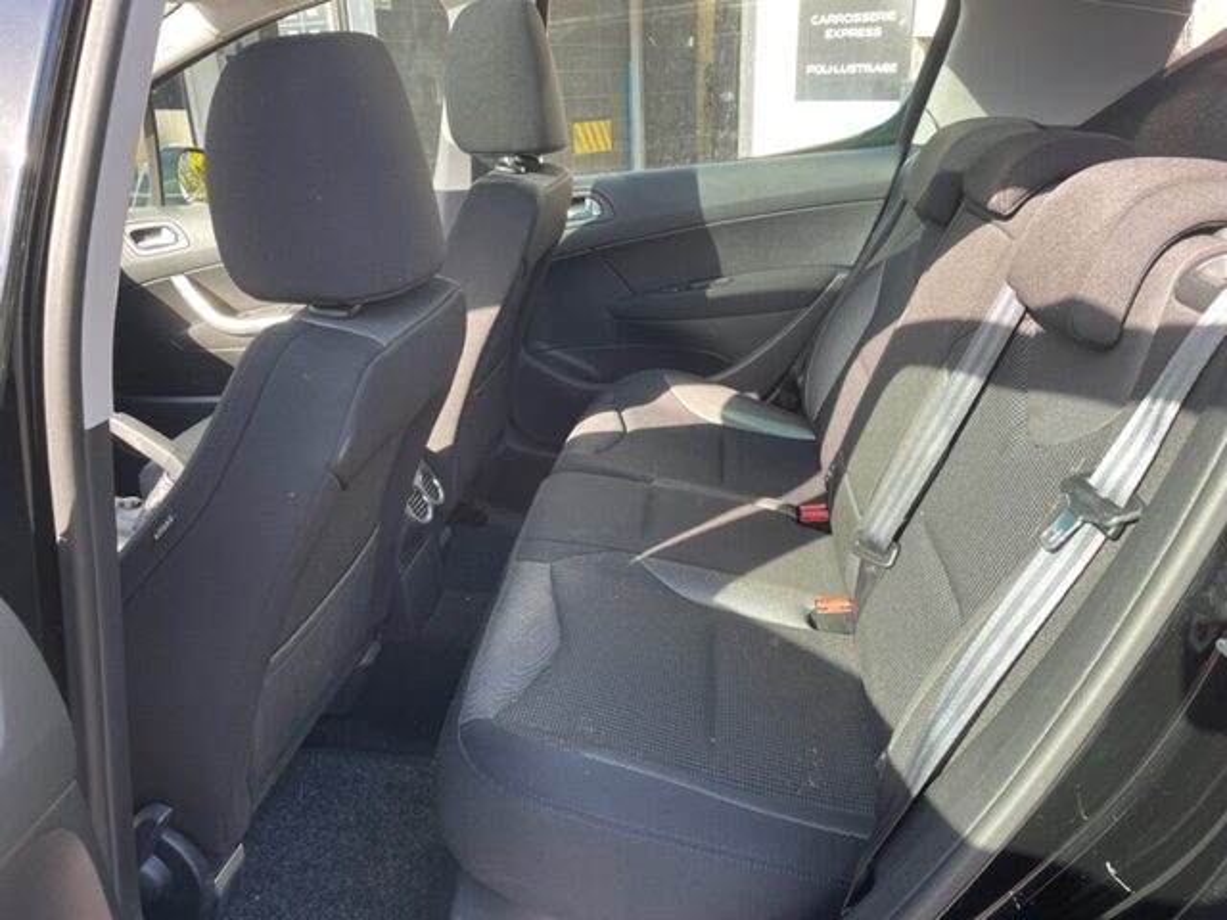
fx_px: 922
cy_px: 460
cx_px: 614
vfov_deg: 53.1
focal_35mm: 26
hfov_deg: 67.3
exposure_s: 1/121
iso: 40
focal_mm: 4.2
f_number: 1.6
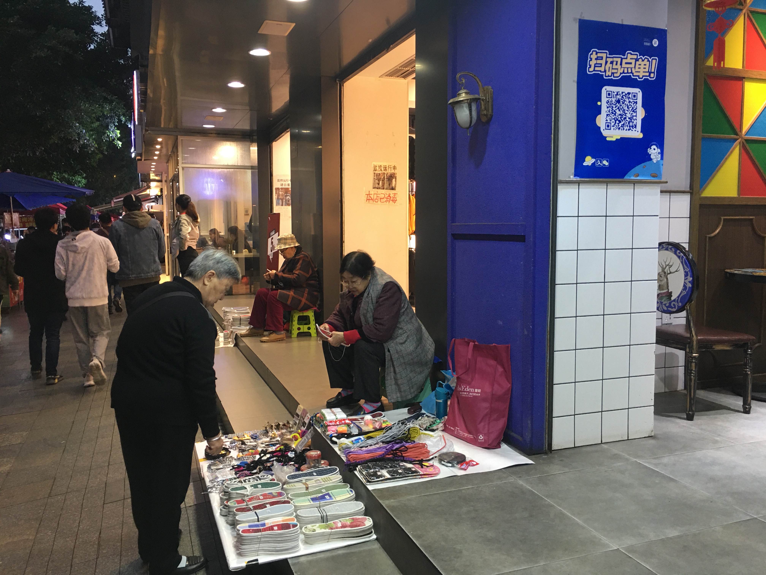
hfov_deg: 61.7
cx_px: 383
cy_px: 288
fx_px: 642
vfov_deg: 48.2
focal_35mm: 29
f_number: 2.2
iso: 64
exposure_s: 1/17
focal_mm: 4.15
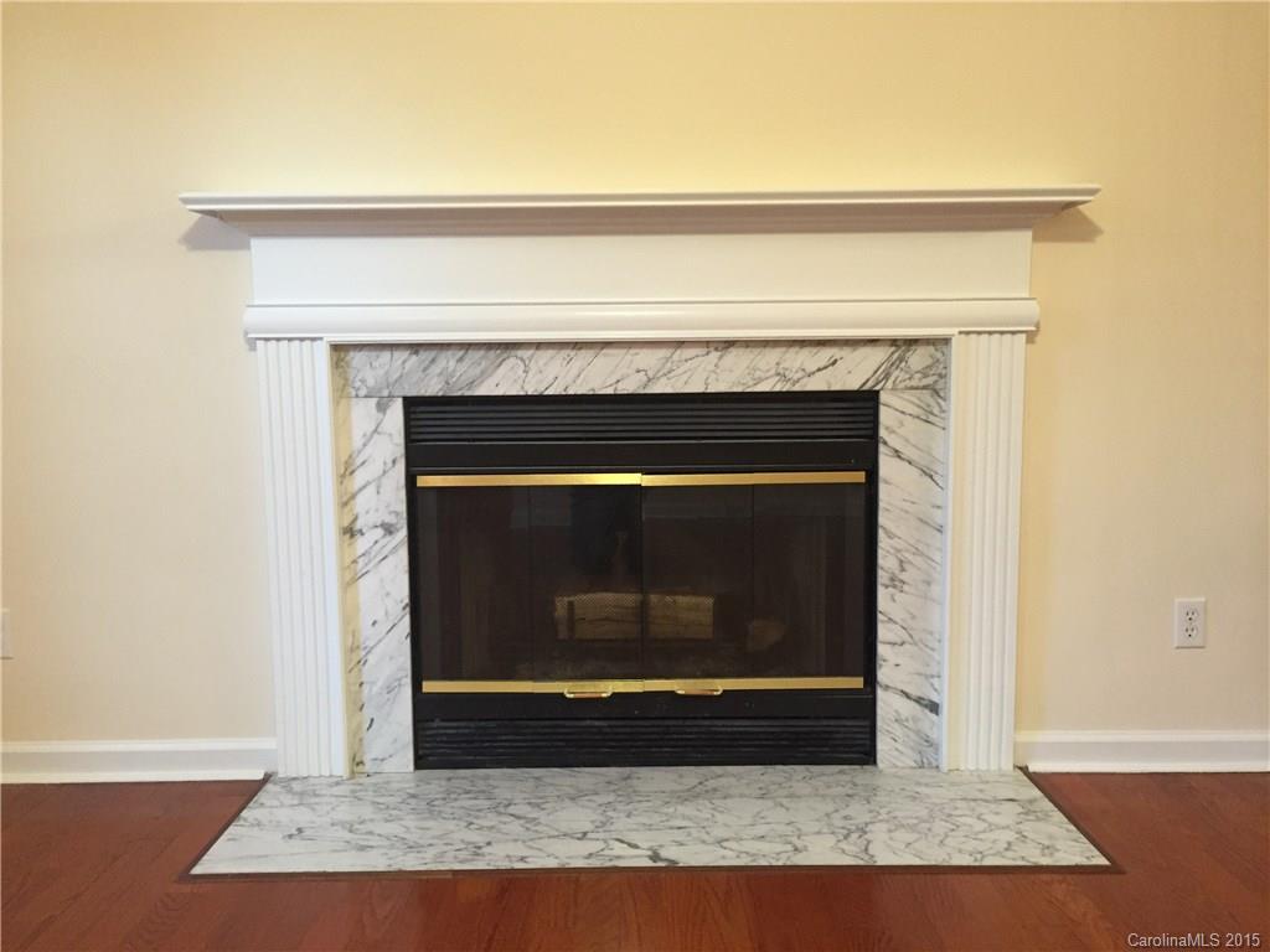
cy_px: 476
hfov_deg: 61.7
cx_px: 635
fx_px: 1064
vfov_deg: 48.2
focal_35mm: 29
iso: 160
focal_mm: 4.15
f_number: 2.2
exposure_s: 1/30
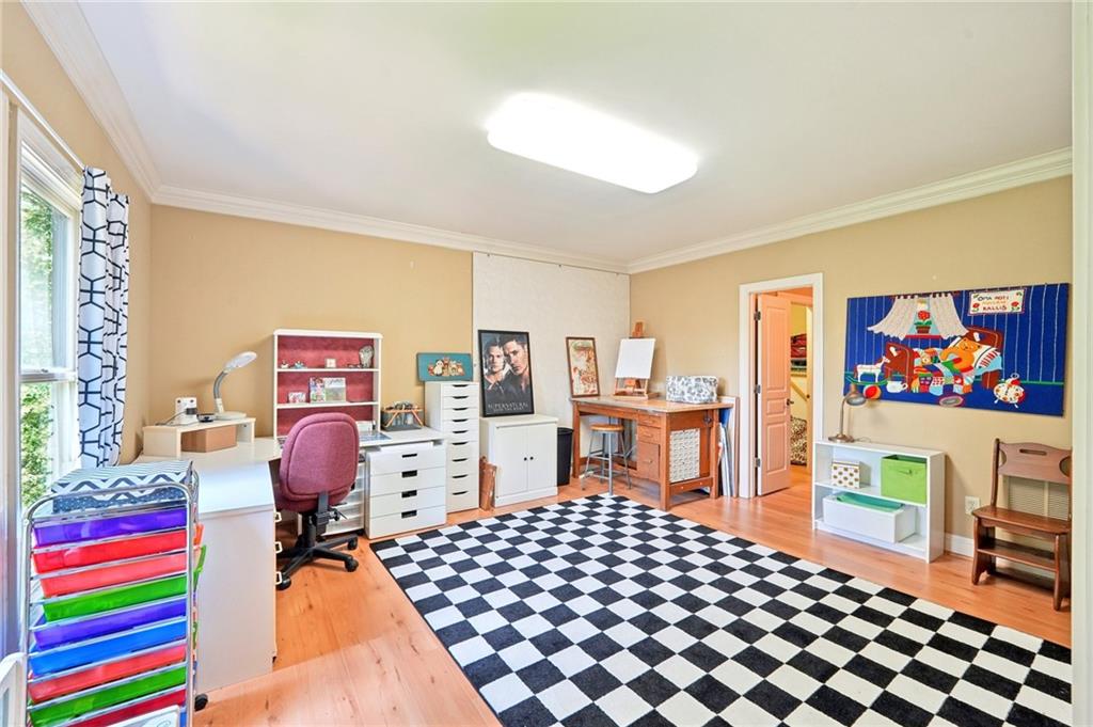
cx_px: 546
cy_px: 364
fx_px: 425
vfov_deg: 81.1
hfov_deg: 104.3
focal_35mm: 14
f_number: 8
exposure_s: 1/10
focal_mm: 14
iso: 320
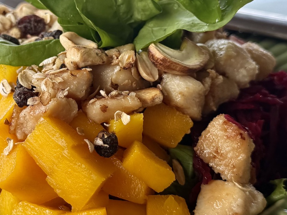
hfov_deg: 28.0
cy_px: 89
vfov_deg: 21.3
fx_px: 572
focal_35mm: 69
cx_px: 102
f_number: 1.78
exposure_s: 1/521
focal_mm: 6.76
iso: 80
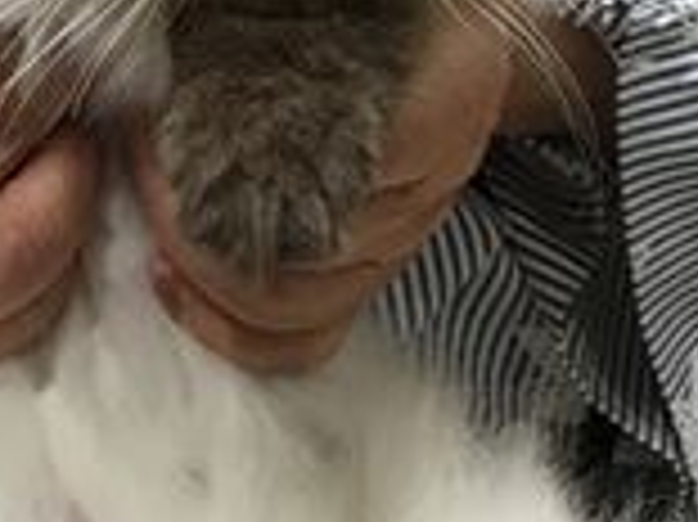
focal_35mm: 120
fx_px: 2418
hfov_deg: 16.2
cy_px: 36
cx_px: 45
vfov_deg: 12.2
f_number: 2.4
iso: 64
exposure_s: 1/30
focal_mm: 3.3
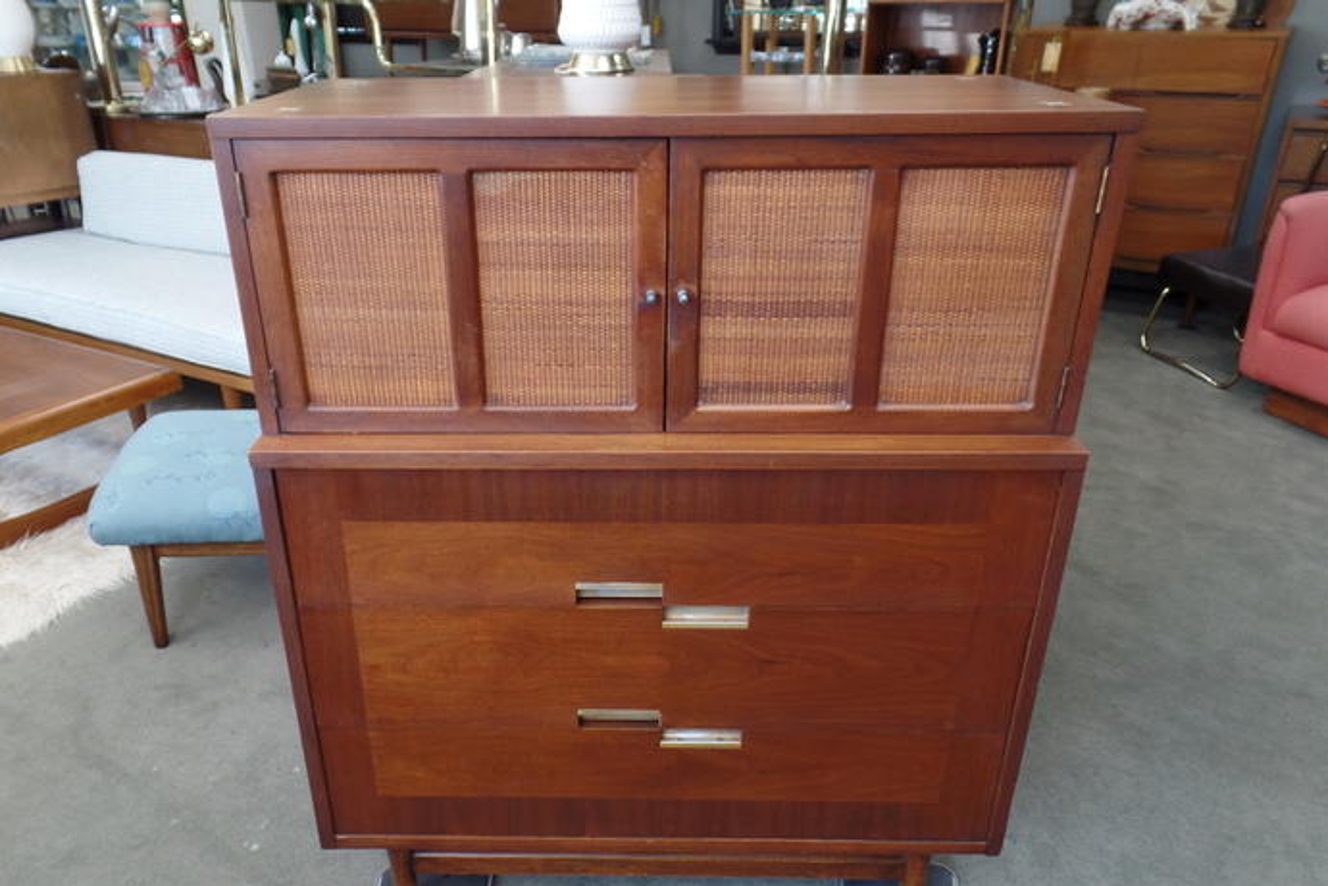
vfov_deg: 49.5
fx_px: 959
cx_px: 614
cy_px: 465
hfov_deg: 69.3
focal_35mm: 26
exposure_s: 1/30
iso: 160
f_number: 2.8
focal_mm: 4.1
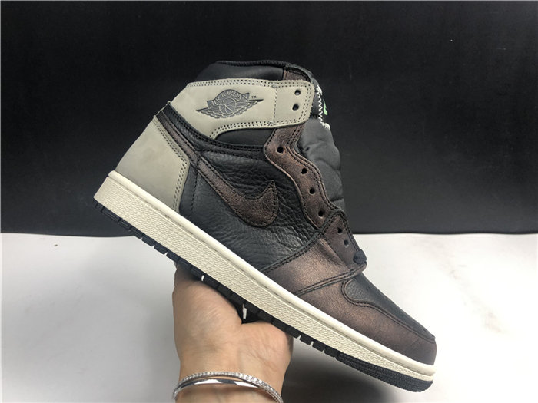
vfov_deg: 49.7
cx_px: 269
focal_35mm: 28
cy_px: 202
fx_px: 435
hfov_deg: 63.4
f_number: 1.8
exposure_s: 1/33
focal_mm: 4
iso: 32
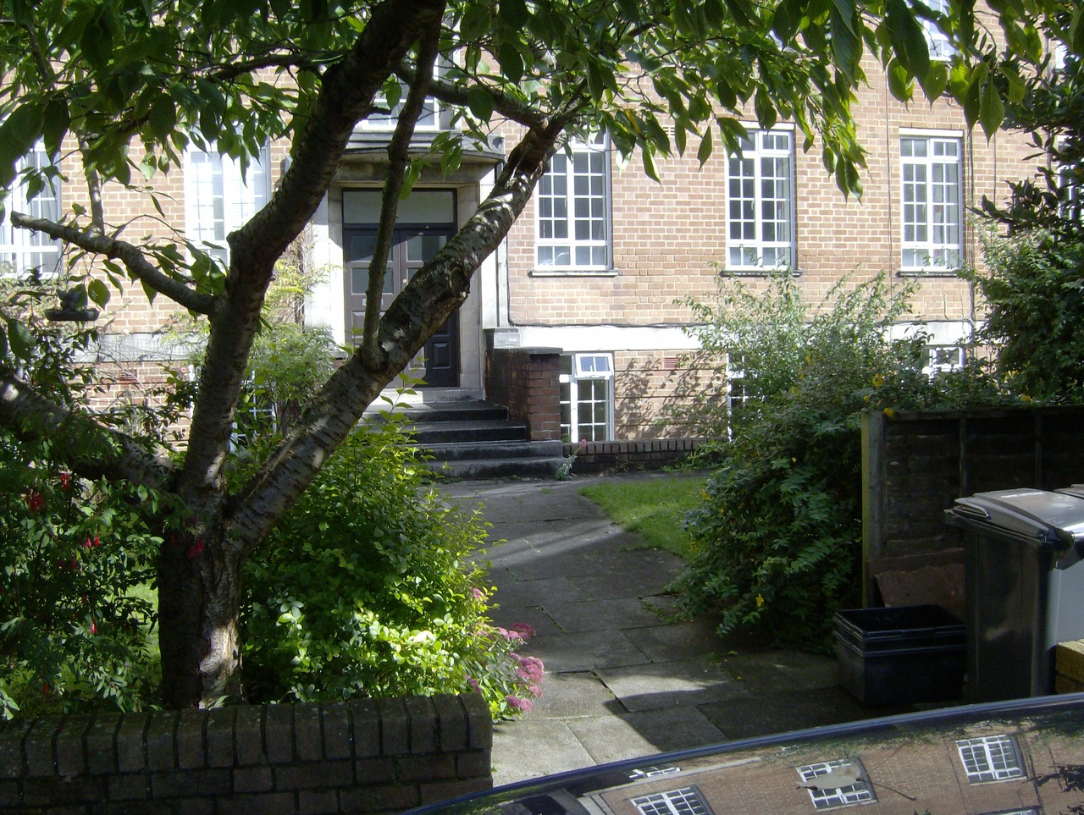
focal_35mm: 36
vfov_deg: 39.7
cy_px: 408
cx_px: 542
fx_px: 1129
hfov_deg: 51.3
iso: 100
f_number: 4.7
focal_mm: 6
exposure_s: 1/289
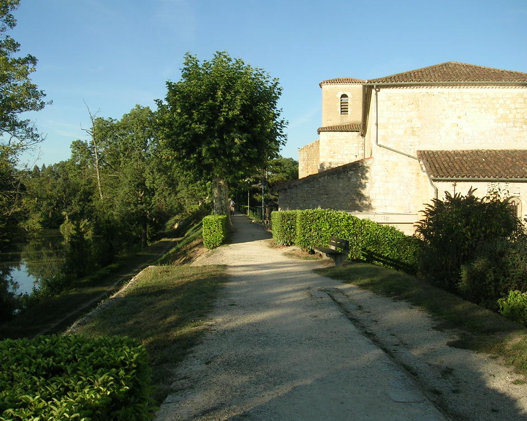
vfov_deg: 40.1
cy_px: 209
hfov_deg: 49.1
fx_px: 577
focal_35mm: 37
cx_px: 264
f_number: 4.8
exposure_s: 1/294
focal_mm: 5.4
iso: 50
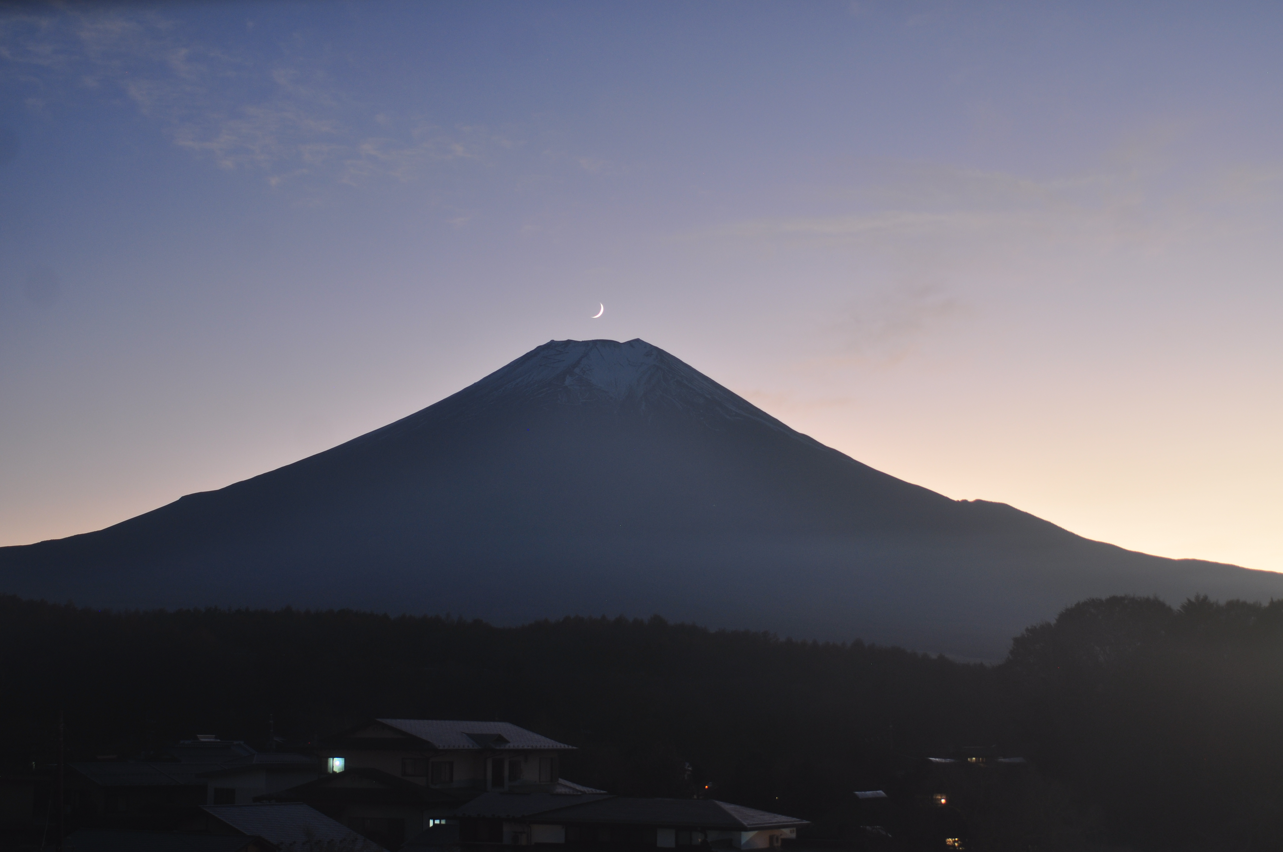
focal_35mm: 54
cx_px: 642
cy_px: 426
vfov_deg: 25.0
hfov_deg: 36.9
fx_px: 1922
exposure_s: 1/1.6
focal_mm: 36
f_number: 3.8
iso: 200
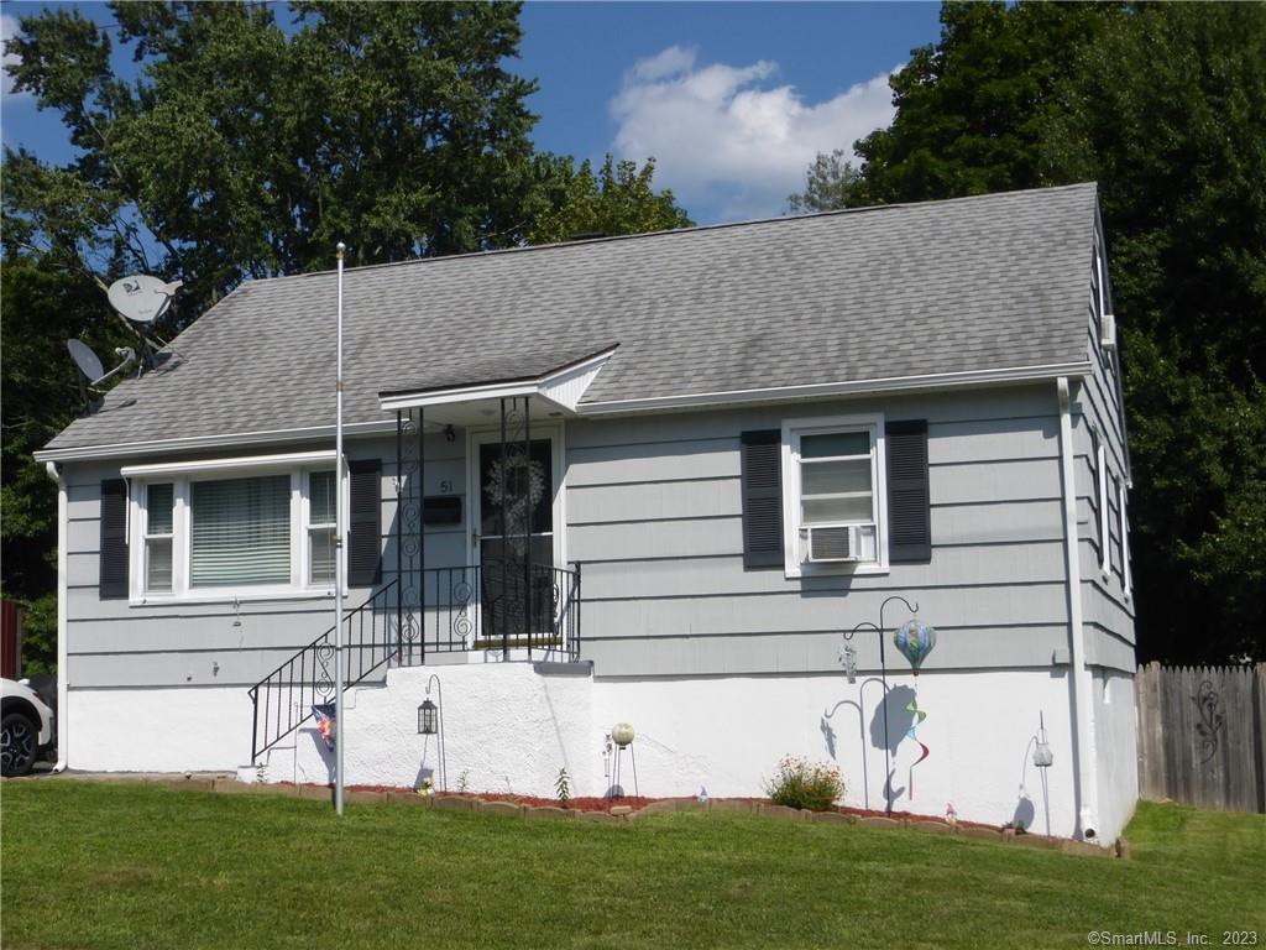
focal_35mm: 46
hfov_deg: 41.2
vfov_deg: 31.5
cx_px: 633
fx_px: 1682
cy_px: 475
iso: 100
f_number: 4.1
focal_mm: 7.9
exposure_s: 1/1600
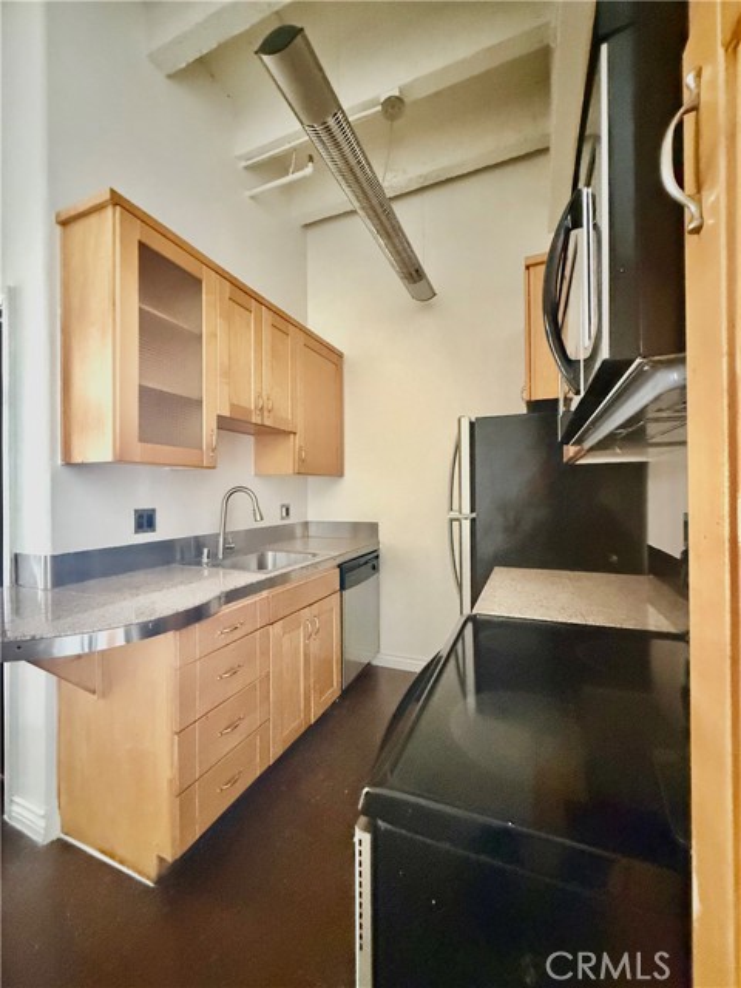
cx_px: 370
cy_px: 494
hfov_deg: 85.7
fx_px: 400
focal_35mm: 14
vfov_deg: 102.1
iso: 3200
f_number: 2.2
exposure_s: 1/15
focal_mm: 2.22
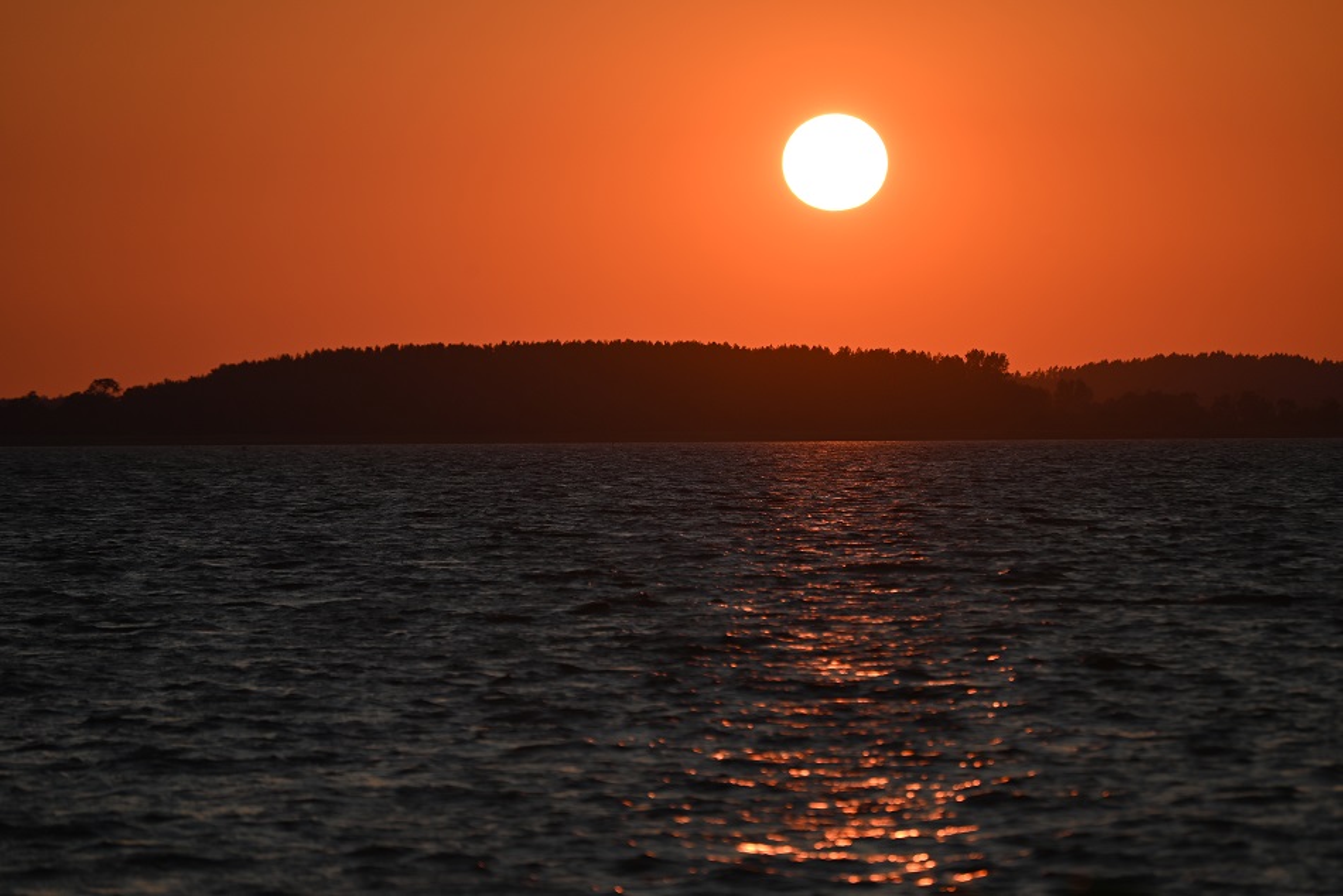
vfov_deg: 4.6
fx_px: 11194
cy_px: 448
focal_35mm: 300
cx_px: 672
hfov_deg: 6.9
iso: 100
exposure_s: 1/1000
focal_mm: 300
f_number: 5.6
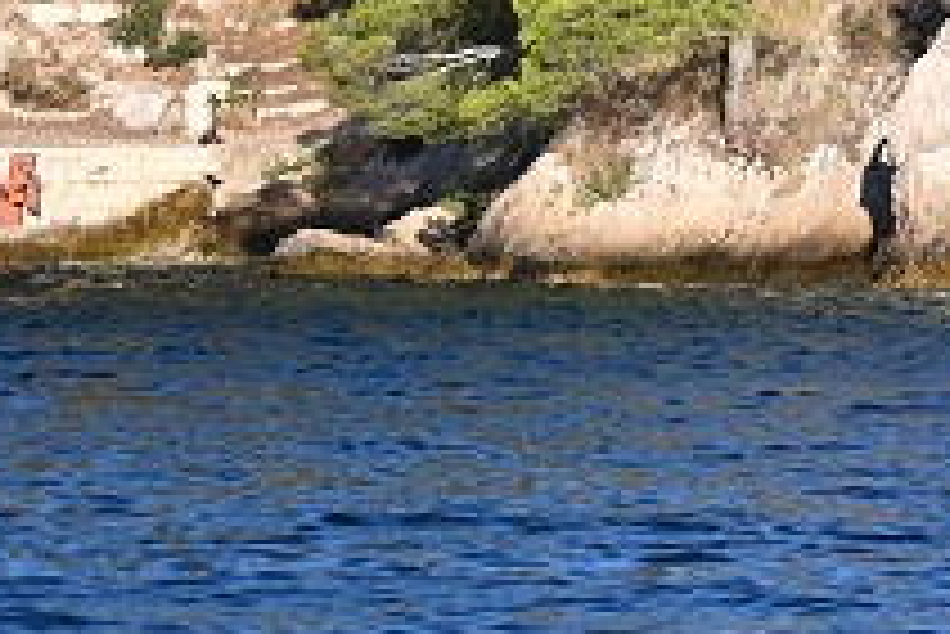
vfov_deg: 2.6
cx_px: 2575
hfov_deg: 3.8
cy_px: -1180
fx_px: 13969
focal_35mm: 529
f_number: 5.6
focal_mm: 86
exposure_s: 1/500
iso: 125
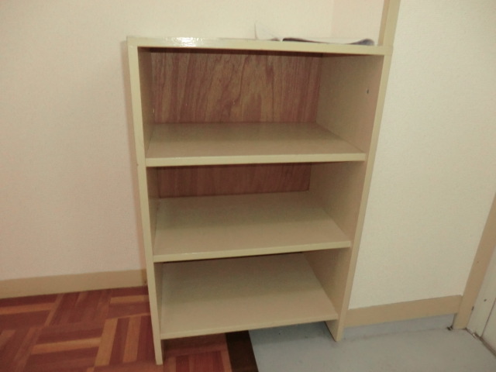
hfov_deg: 71.6
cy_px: 186
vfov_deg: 56.8
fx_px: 344
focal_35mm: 24
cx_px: 248
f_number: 3.2
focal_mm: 4.3
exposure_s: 1/25
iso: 400
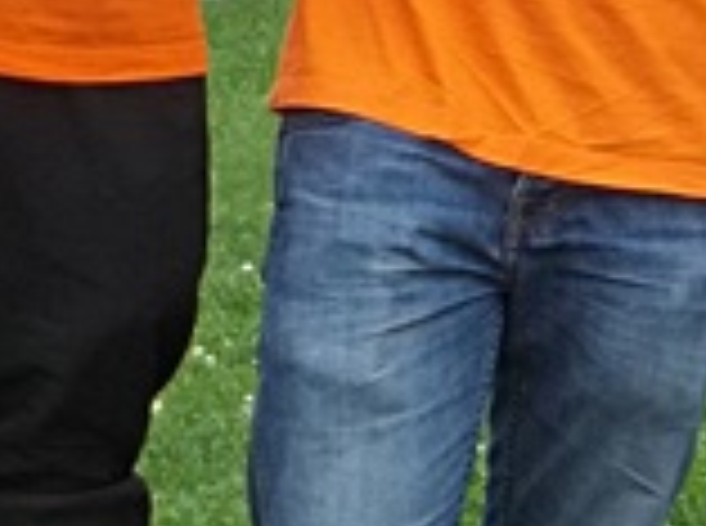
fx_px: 7366
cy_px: -142
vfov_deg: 4.1
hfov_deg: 5.5
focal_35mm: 362
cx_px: 648
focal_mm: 11.3
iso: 64
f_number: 4
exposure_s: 1/80
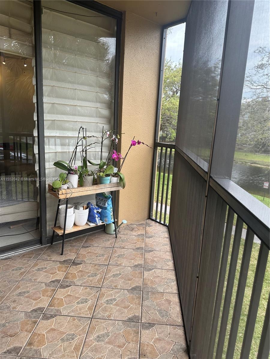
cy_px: 180
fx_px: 250
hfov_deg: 56.8
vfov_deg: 71.6
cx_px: 135
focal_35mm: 24
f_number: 1.78
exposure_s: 1/325
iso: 80
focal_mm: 6.86
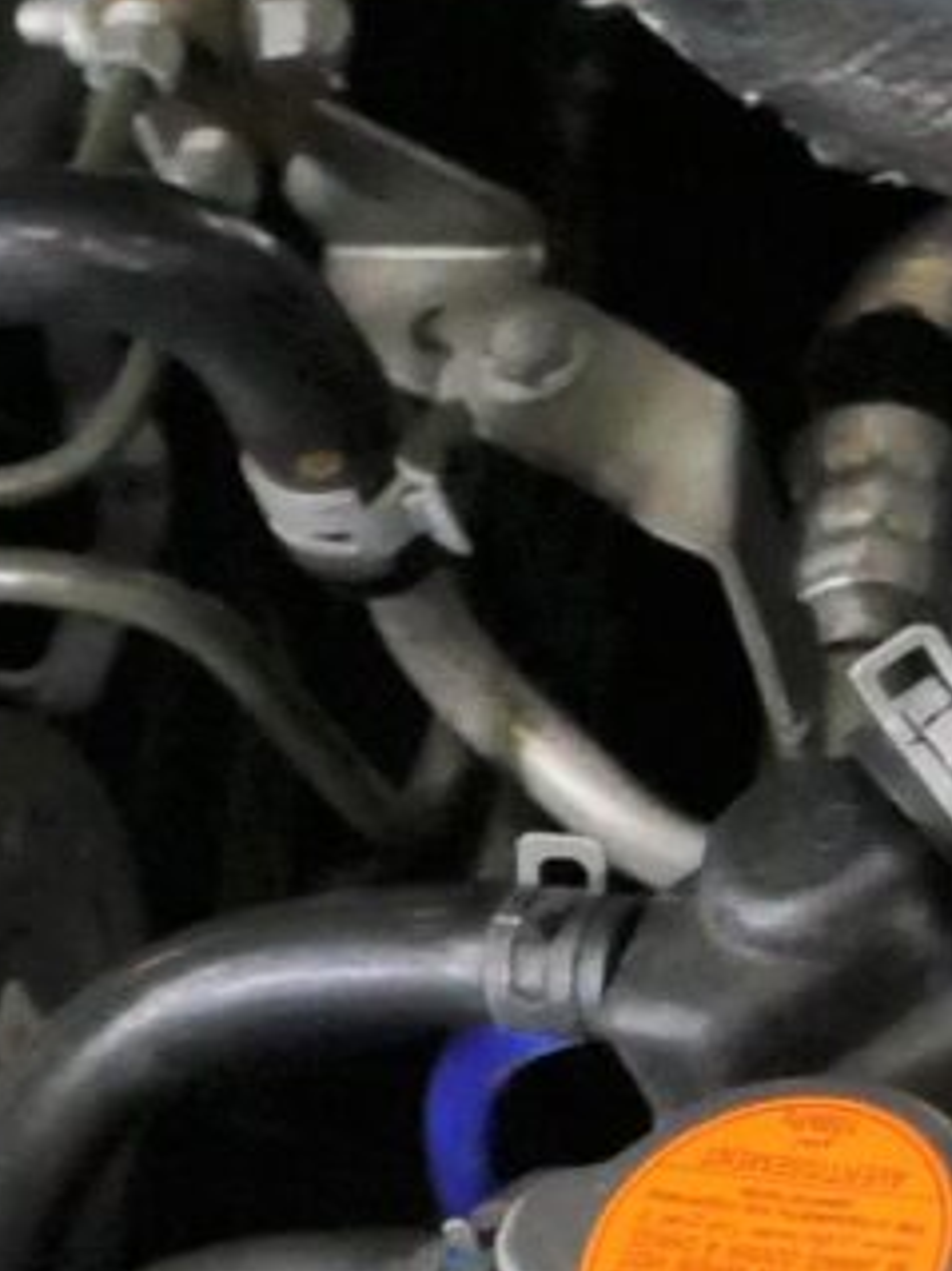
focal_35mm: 239
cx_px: 3442
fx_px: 8770
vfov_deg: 8.3
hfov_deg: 5.6
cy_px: 281
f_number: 5.6
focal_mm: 15
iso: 1600
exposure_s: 1/125
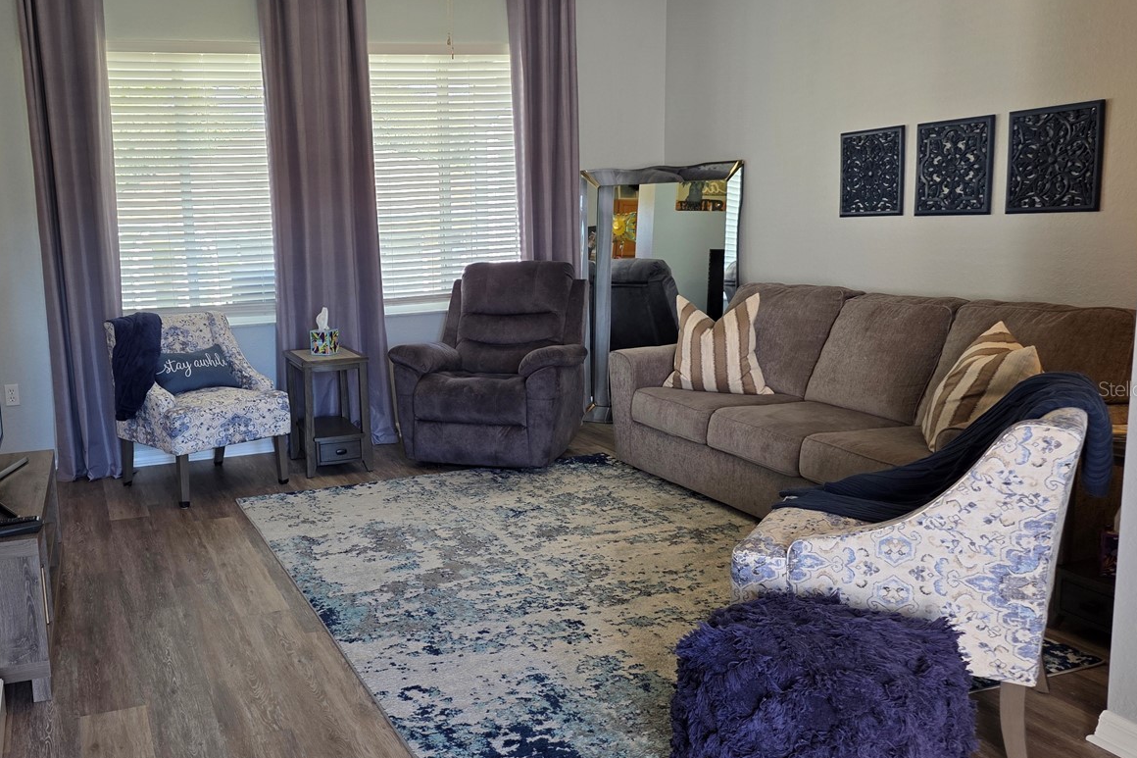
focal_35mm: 33
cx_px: 407
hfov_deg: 56.3
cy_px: 388
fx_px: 1042
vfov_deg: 40.0
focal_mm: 6.25
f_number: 1.7
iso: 100
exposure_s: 1/120
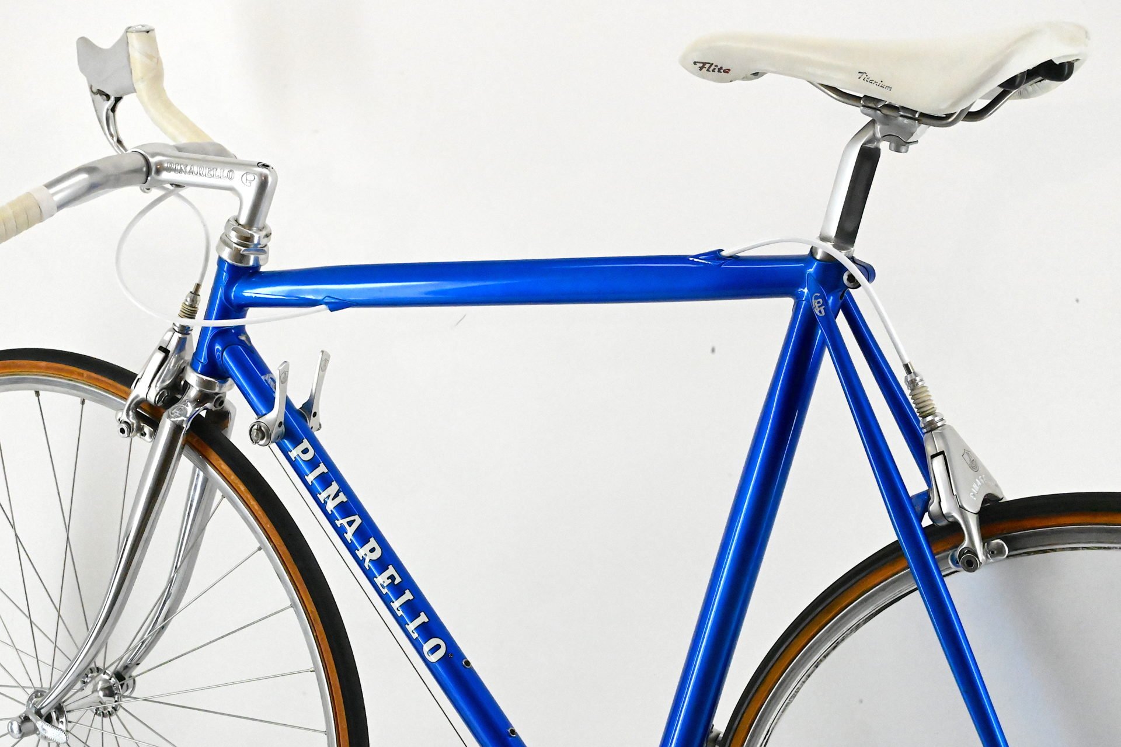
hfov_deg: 28.9
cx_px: 560
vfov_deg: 19.4
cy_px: 374
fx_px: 2179
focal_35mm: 70
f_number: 20
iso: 22800
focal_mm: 70
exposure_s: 1/640
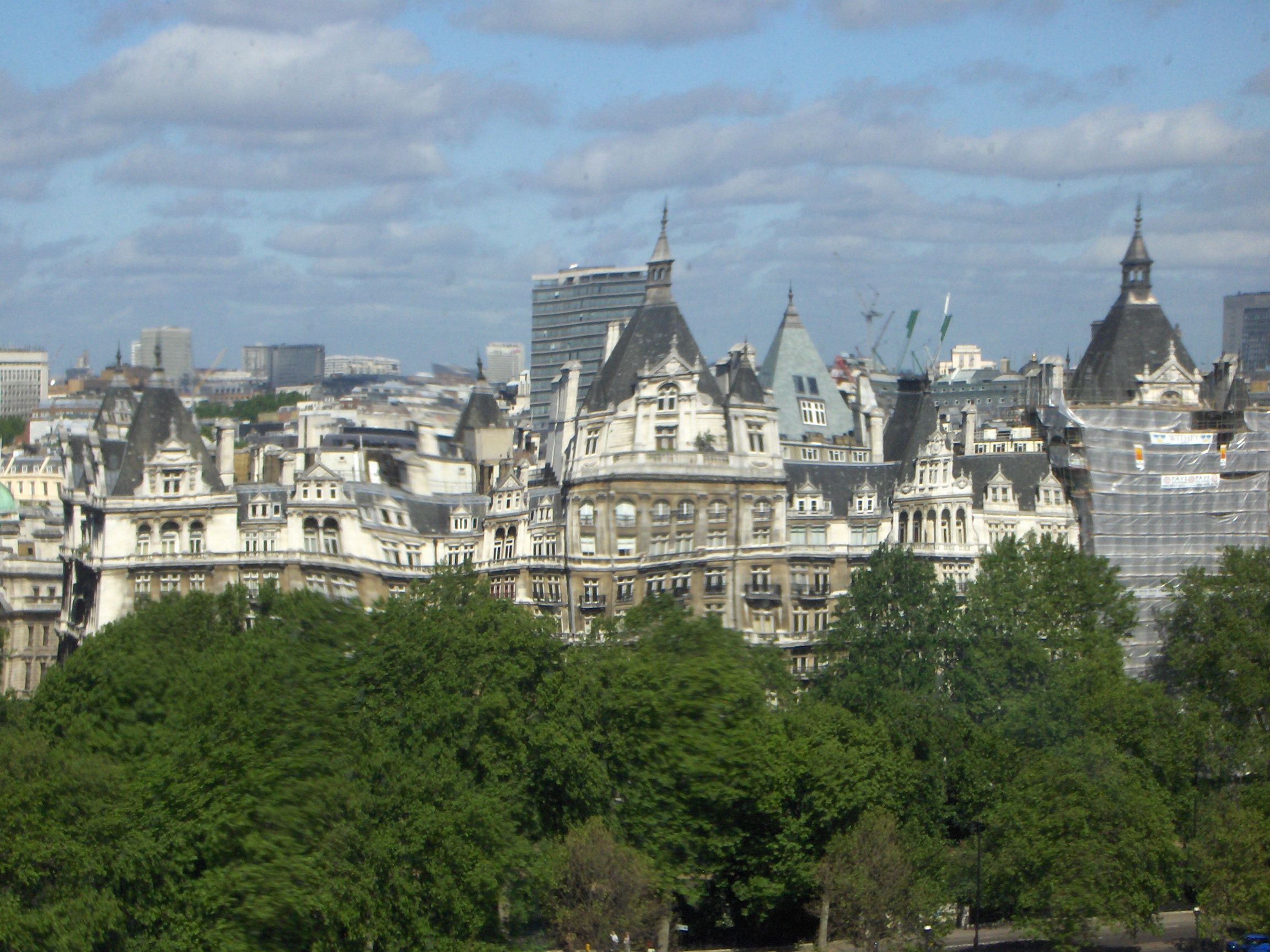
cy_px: 476
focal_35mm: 105
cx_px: 635
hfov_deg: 18.7
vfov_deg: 14.1
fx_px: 3852
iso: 100
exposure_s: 1/495
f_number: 7.7
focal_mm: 17.39
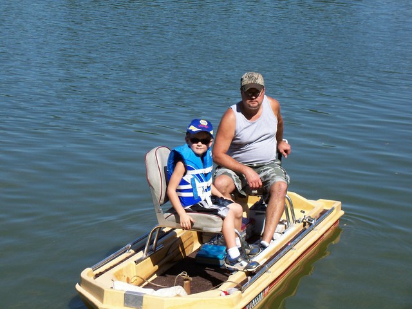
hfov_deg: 19.3
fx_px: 1214
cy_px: 154
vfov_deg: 14.5
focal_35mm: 102
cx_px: 206
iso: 80
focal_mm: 16.8
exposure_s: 1/636
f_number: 4.6
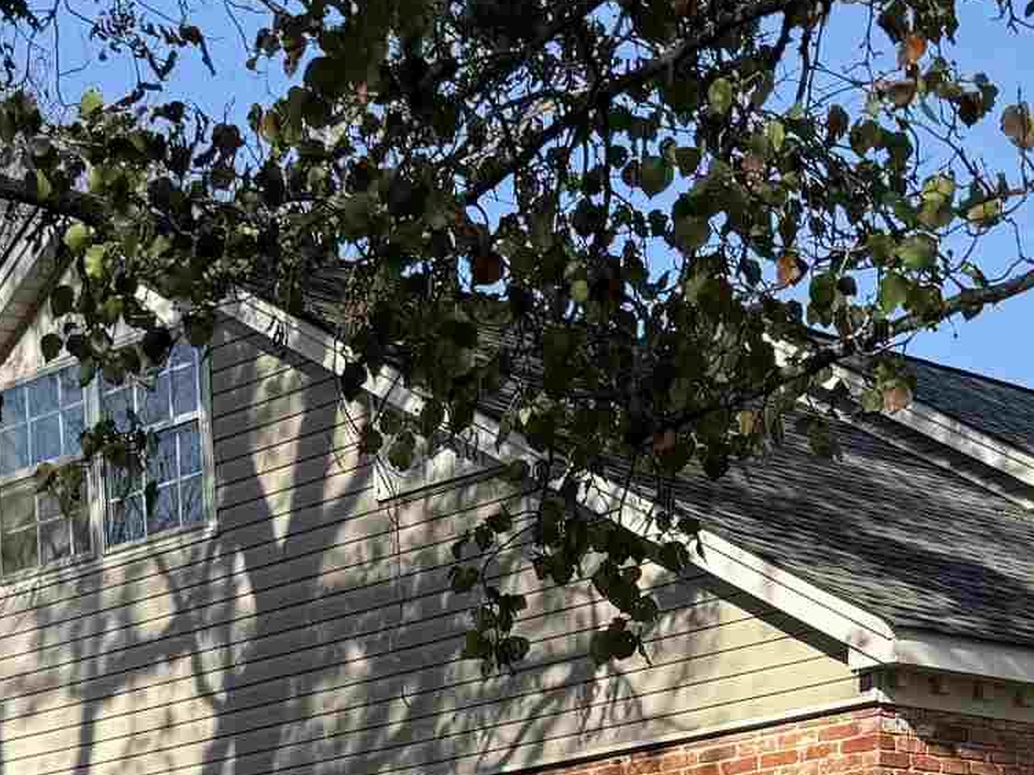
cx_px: 411
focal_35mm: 98
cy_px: 1356
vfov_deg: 13.6
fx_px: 2927
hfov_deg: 20.0
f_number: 1.78
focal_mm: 6.76
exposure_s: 1/1689
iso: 80
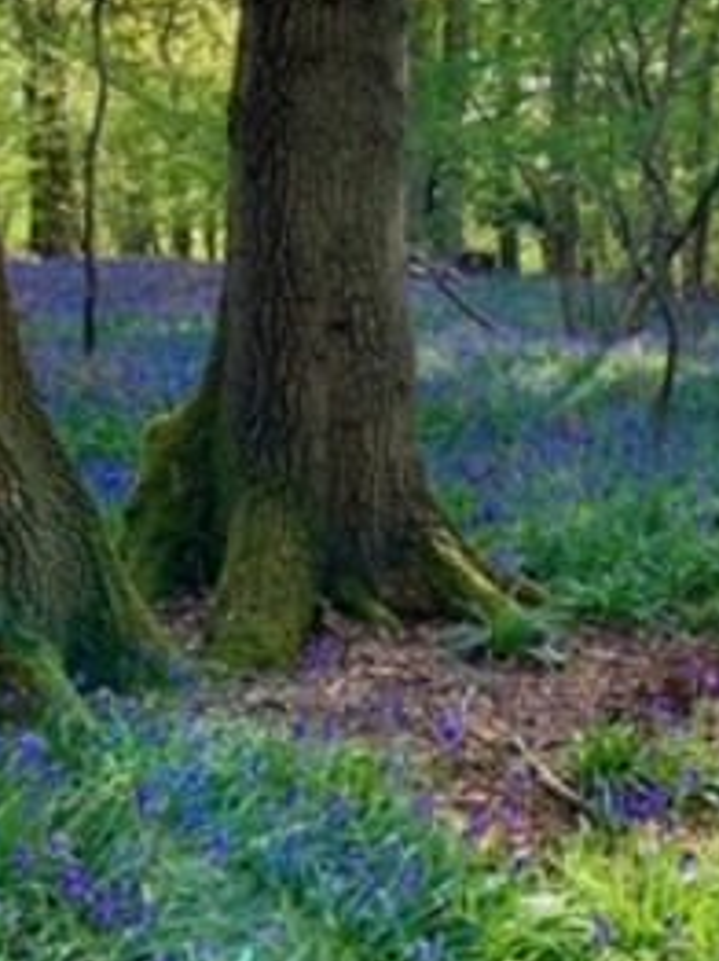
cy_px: 248
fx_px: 1470
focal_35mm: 53
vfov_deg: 35.4
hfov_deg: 26.0
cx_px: 726
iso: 25
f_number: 1.8
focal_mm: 4.25
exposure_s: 1/141
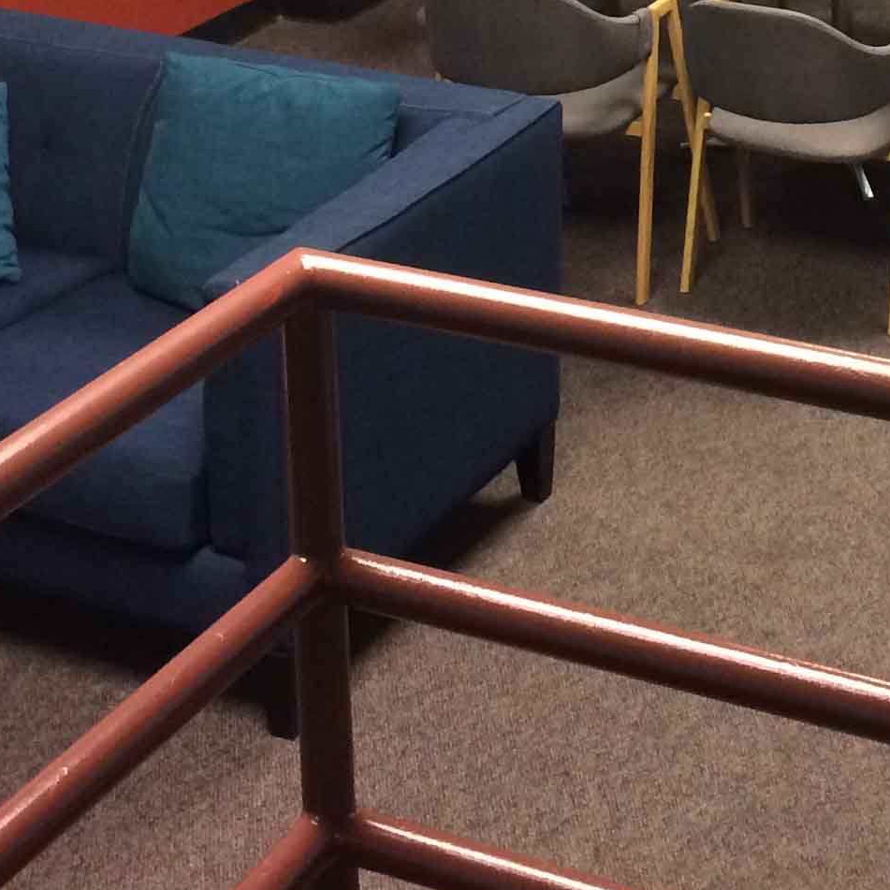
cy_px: -218
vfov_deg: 18.5
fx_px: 2560
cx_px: 722
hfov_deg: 19.5
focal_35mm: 88
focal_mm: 4.15
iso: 160
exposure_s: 1/30
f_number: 2.2
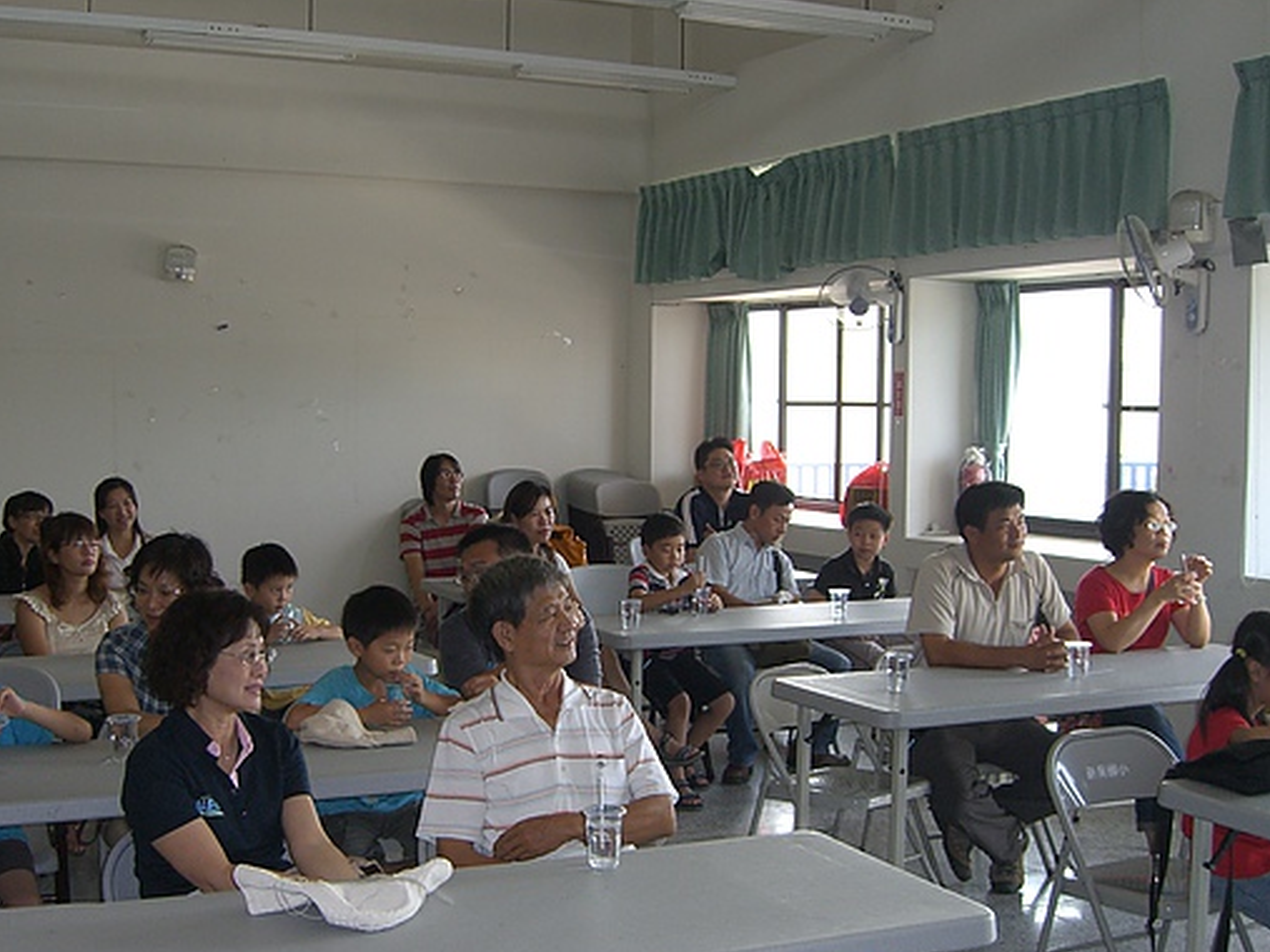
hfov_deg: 42.0
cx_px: 569
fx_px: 1651
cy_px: 541
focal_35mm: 45
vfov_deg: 32.1
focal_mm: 7.9
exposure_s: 1/100
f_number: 2.8
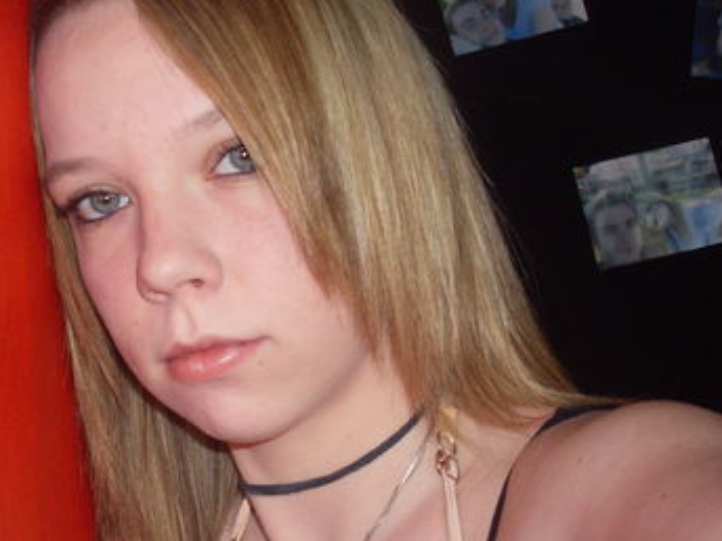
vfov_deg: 22.5
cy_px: 334
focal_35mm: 65
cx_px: 201
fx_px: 1356
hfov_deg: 29.5
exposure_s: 1/45
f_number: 2.8
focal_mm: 6.3
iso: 100
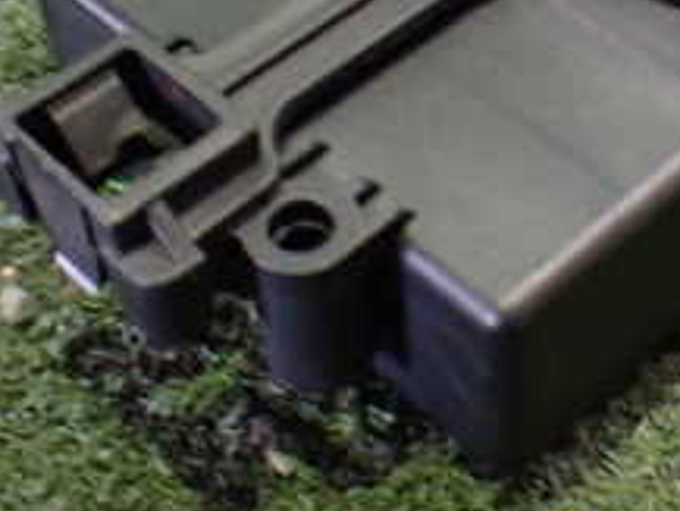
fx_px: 1631
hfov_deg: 23.2
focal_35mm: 83
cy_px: 53
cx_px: 536
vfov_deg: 17.5
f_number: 2.3
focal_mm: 5.4
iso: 1000
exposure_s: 1/30
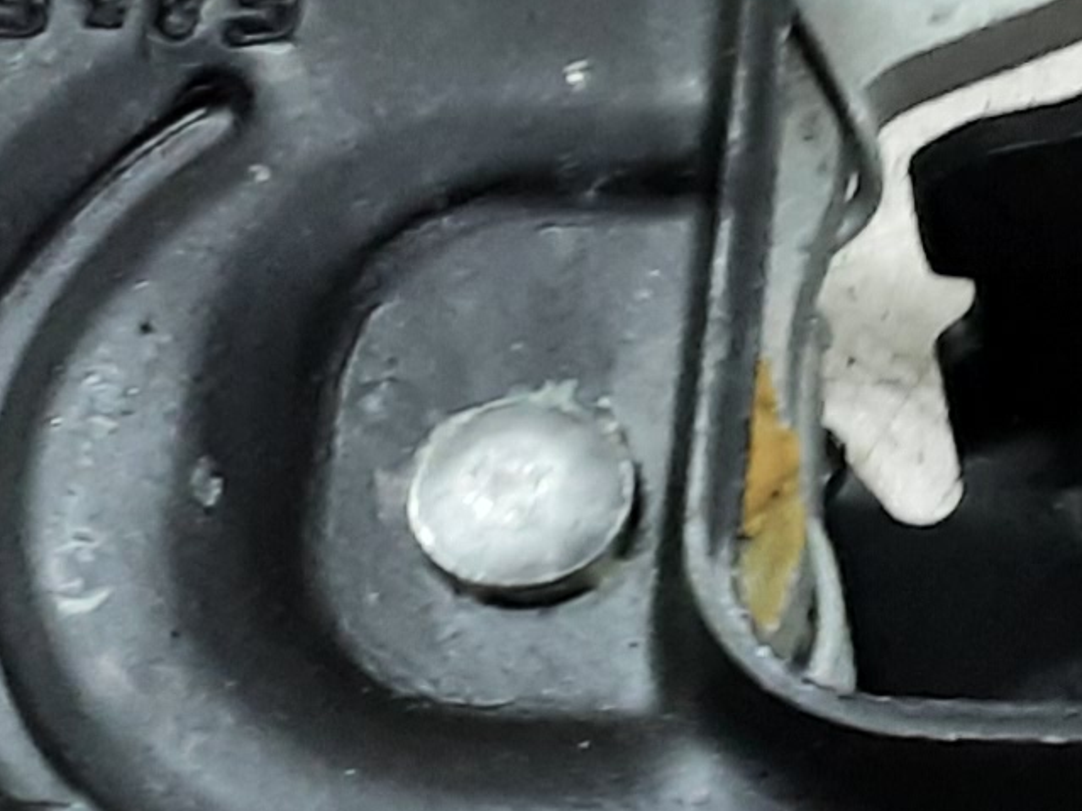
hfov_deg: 14.3
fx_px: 4313
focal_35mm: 138
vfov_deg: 10.7
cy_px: 401
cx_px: 745
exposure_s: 1/50
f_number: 1.9
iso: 160
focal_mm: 2.91
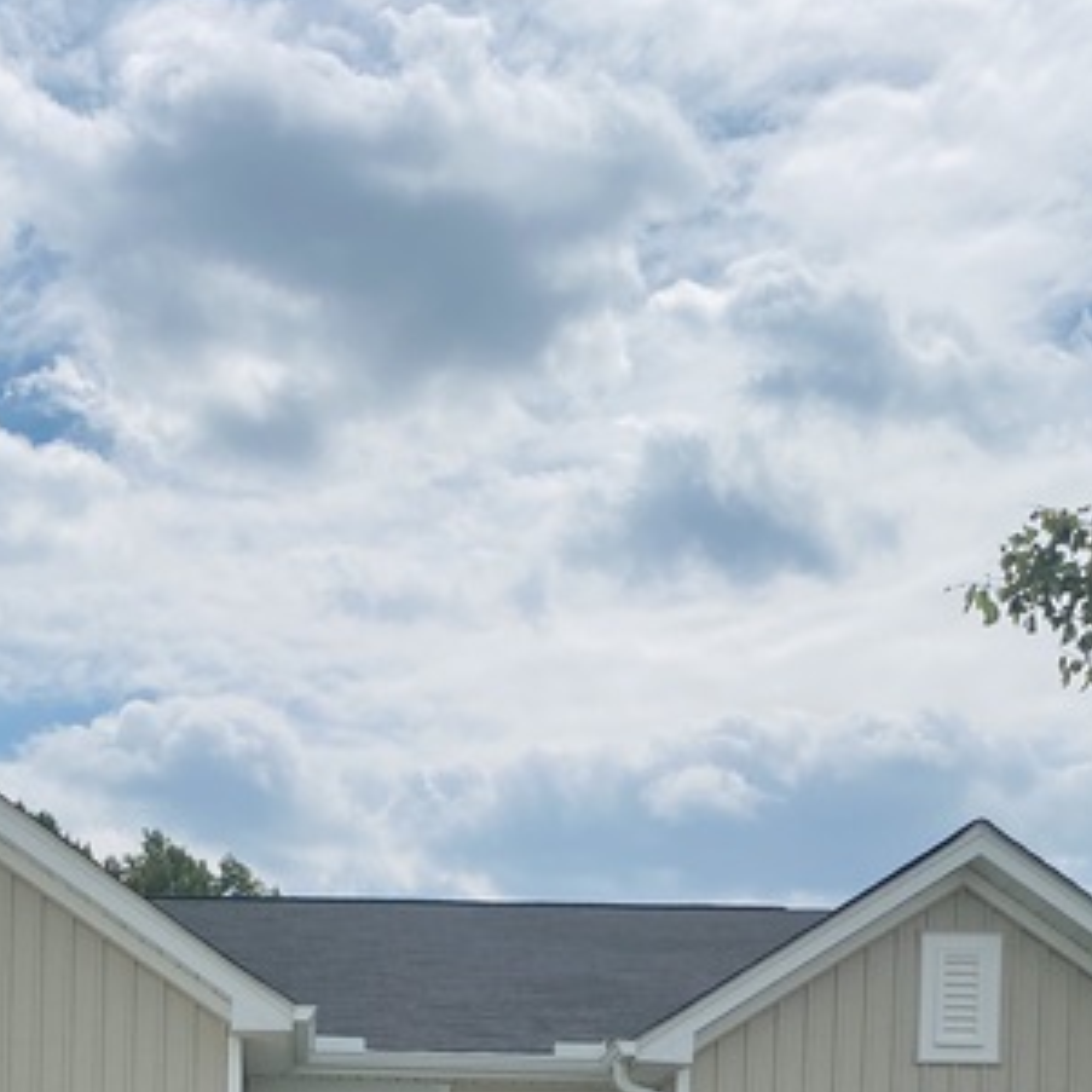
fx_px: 2177
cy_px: 1382
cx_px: 316
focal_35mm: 61
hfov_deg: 27.9
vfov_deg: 24.8
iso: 32
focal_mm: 4.25
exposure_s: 1/8197
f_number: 1.8
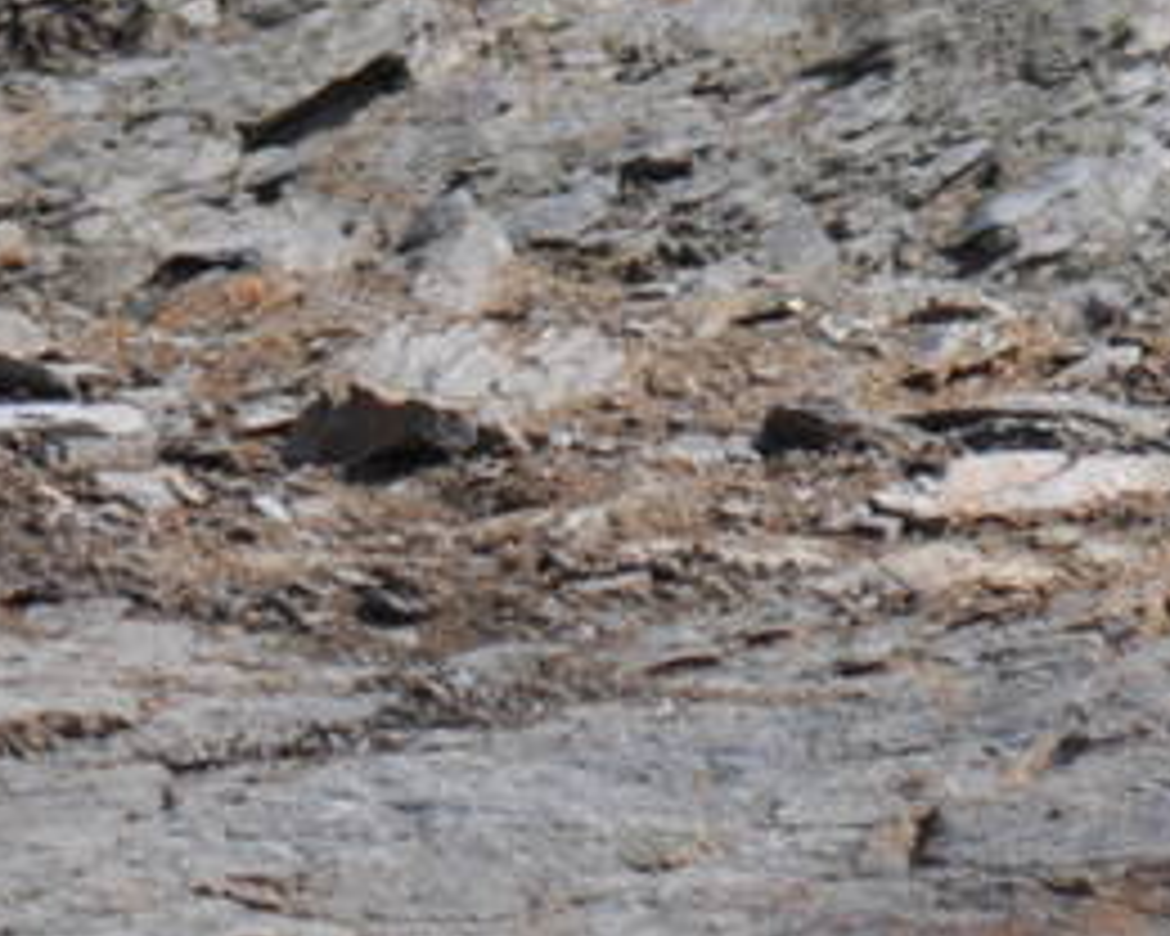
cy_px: -259
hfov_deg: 1.1
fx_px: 59836
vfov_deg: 0.9
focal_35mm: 1728
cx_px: 3501
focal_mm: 200
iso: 800
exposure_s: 1/3000
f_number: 5.6
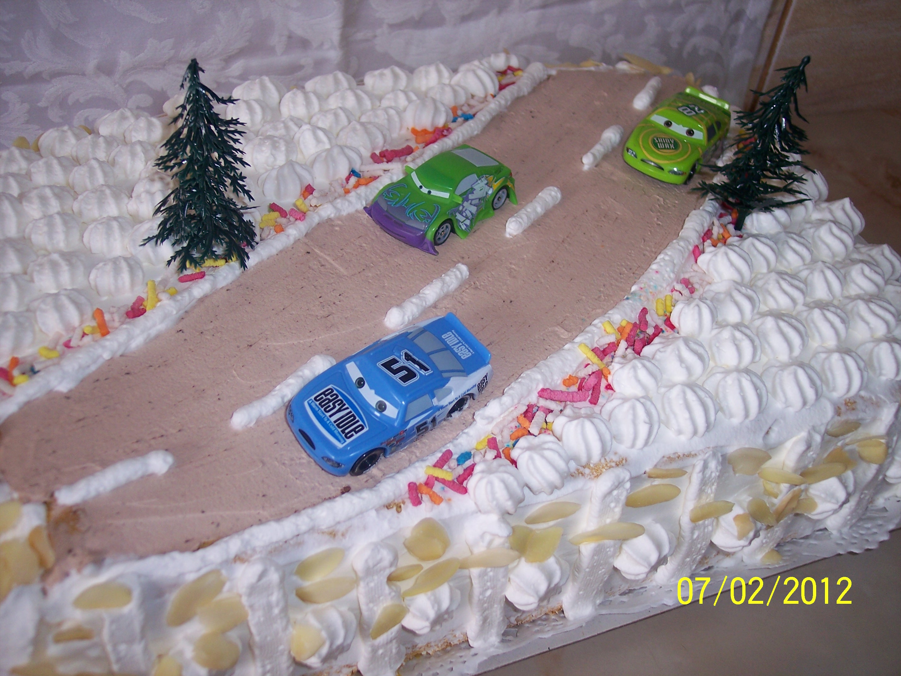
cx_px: 450
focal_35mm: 39
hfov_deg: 47.9
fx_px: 1015
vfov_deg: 36.8
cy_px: 338
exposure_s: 1/60
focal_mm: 8
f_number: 2.8
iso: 100
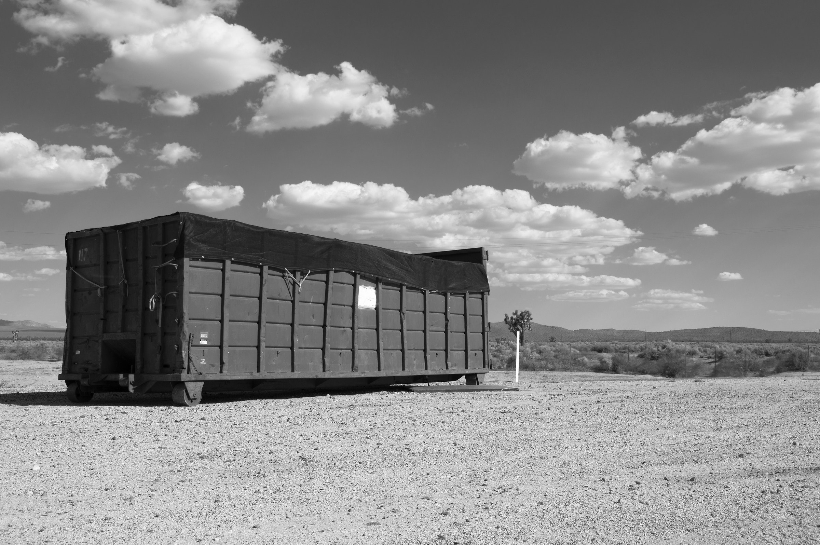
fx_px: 819
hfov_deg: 53.2
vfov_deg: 36.8
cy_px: 272
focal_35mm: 36
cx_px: 410
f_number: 9
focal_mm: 24
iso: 100
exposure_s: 1/320
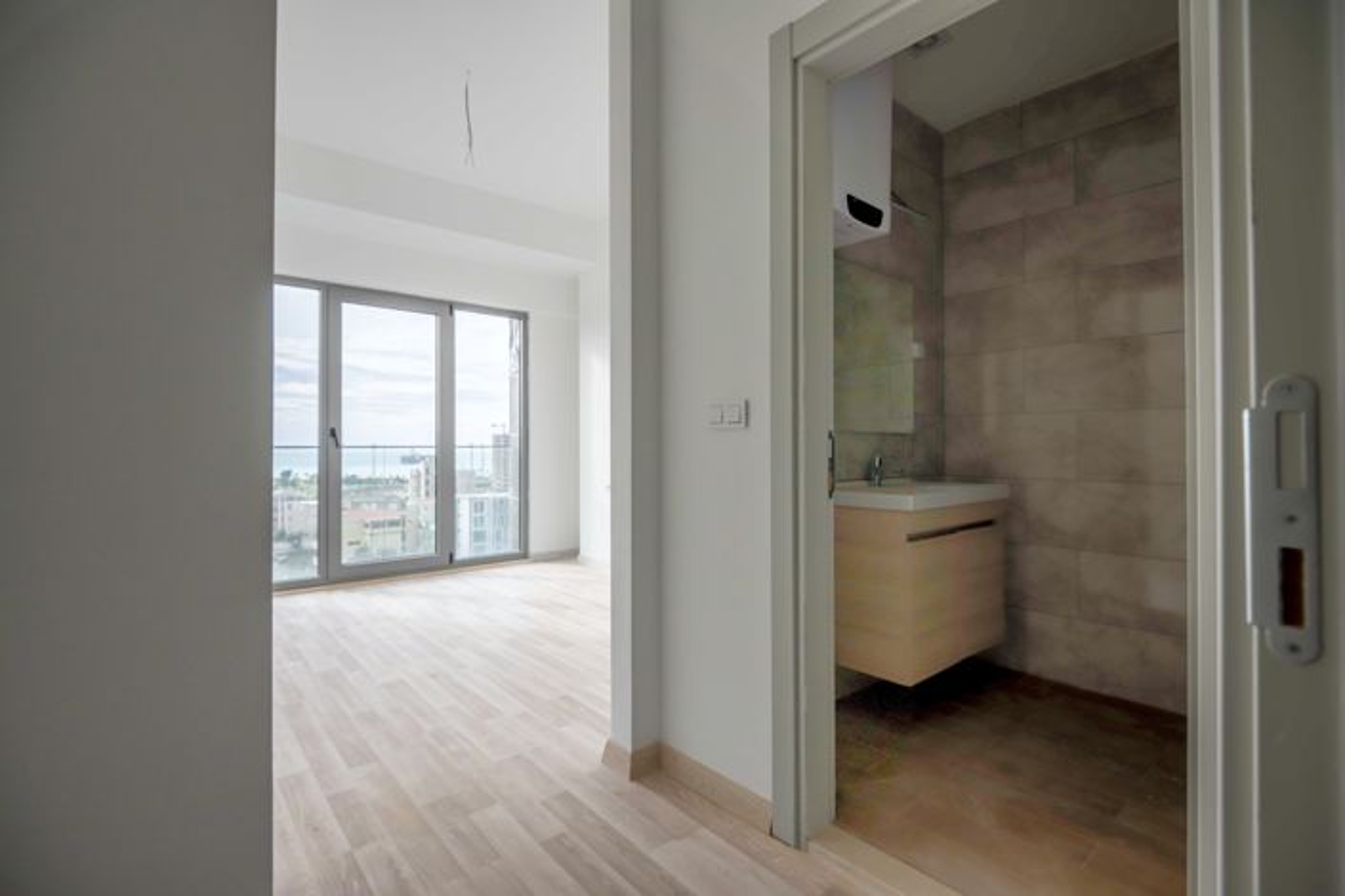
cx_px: 672
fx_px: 598
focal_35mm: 16
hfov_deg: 96.7
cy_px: 448
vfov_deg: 73.7
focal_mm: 16
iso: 250
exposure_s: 1/8000
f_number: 5
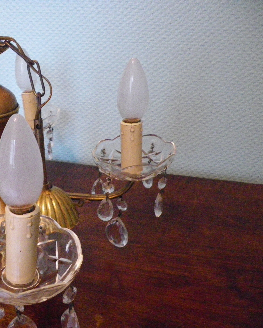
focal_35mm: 37
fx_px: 360
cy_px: 165
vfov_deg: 49.1
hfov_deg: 38.3
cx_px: 45
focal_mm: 4.9
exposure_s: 1/40
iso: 800
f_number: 2.6
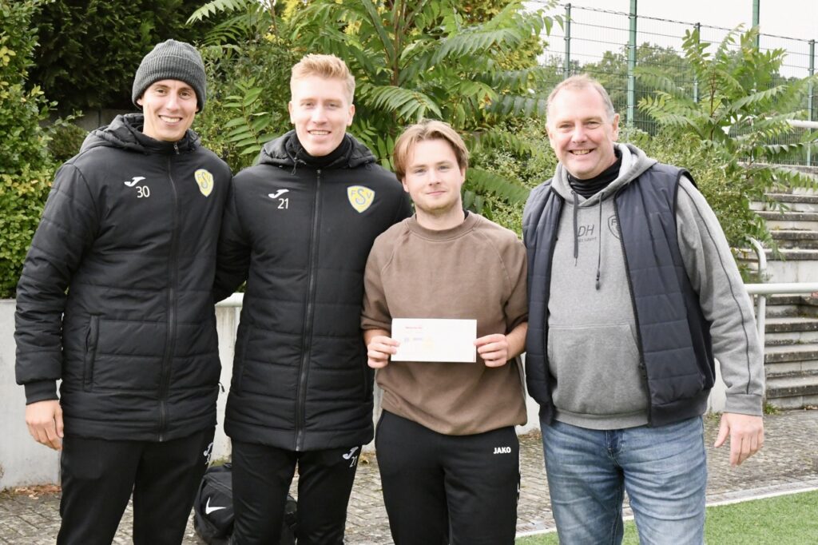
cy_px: 272
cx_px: 409
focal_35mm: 40
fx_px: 909
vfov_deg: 33.4
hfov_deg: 48.5
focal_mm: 40
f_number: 13
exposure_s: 1/800
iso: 6400
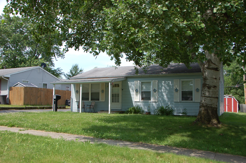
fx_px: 225
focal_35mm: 33
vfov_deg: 39.9
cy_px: 82
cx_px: 123
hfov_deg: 57.3
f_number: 5.6
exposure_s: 1/500
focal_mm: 22
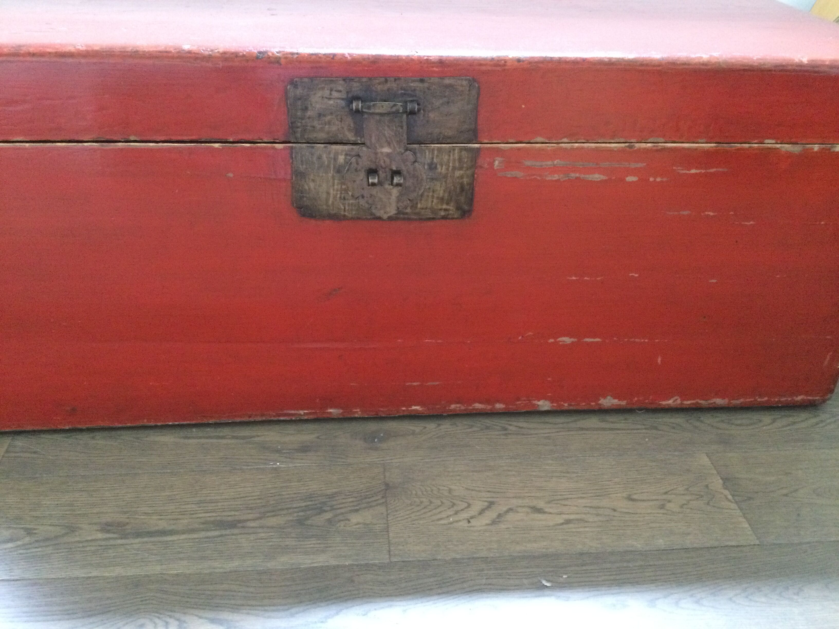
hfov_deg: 58.4
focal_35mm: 31
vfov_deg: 45.4
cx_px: 420
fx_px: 751
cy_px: 314
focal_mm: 3.3
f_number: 2.4
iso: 500
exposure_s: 1/17
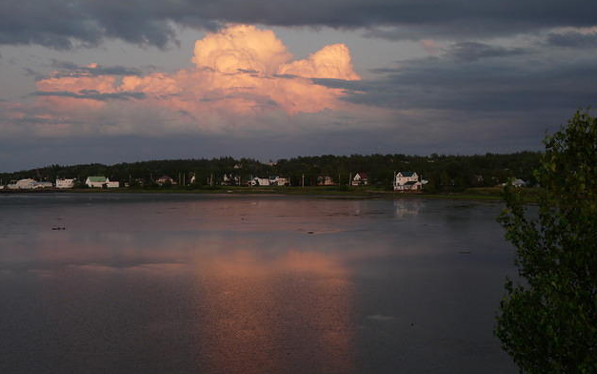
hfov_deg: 38.2
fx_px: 862
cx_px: 302
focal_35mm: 53
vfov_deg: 24.4
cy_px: 185
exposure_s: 1/125
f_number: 3.2
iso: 100
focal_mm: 8.7
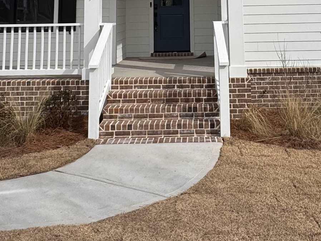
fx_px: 445
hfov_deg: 39.5
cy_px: -59
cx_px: 195
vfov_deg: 26.4
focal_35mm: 48
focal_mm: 2.22
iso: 50
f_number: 2.2
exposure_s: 1/2273
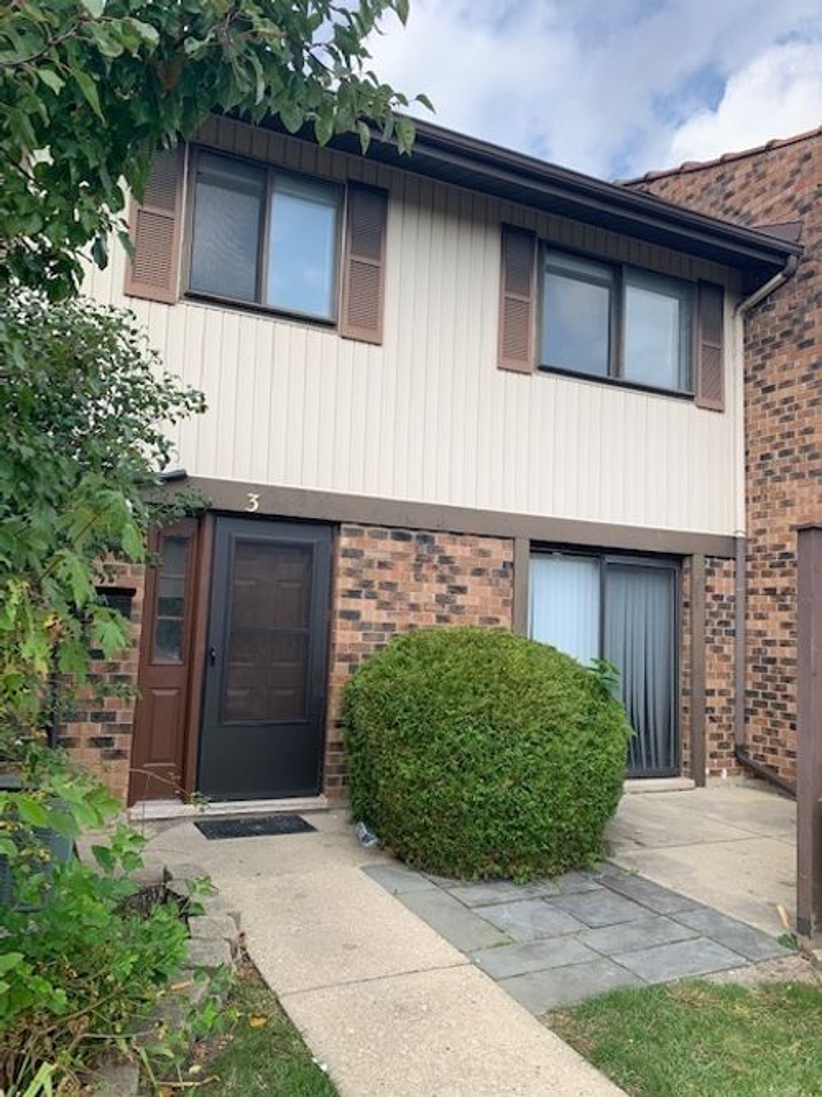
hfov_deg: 53.0
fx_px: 823
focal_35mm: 26
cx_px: 411
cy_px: 548
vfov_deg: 67.3
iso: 25
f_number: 1.8
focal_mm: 4.25
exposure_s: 1/903
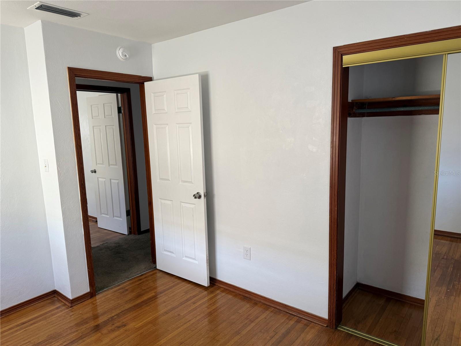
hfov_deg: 71.6
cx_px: 230
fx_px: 320
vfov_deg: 56.8
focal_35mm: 24
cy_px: 173
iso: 125
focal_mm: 6.76
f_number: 1.78
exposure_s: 1/121
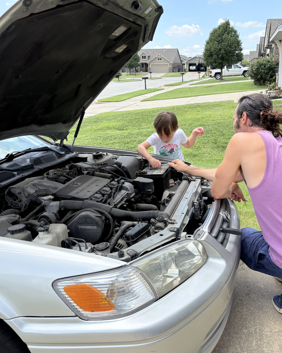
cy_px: 167
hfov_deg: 44.5
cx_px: 158
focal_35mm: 33
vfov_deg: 54.2
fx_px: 344
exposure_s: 1/1393
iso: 50
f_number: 1.6
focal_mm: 5.96
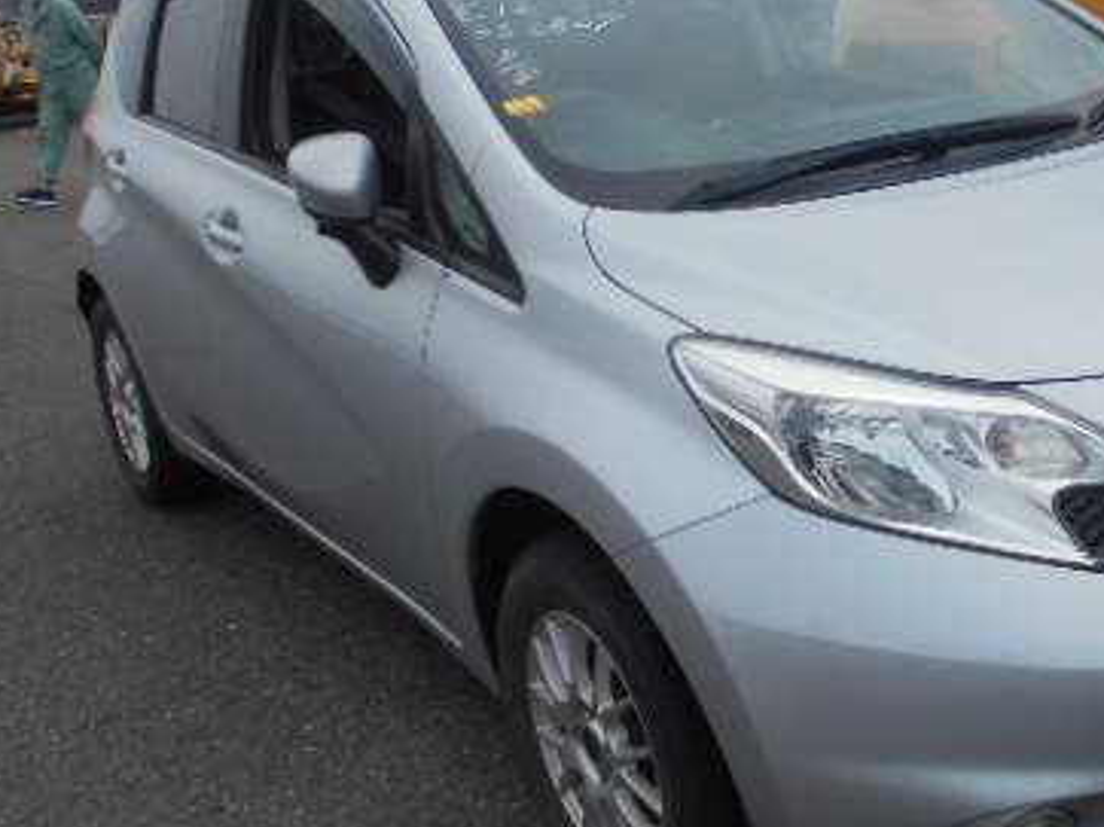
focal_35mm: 46
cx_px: 830
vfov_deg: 31.4
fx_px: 1466
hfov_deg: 40.1
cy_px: 339
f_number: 3.2
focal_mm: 4.6
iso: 80
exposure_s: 1/1250
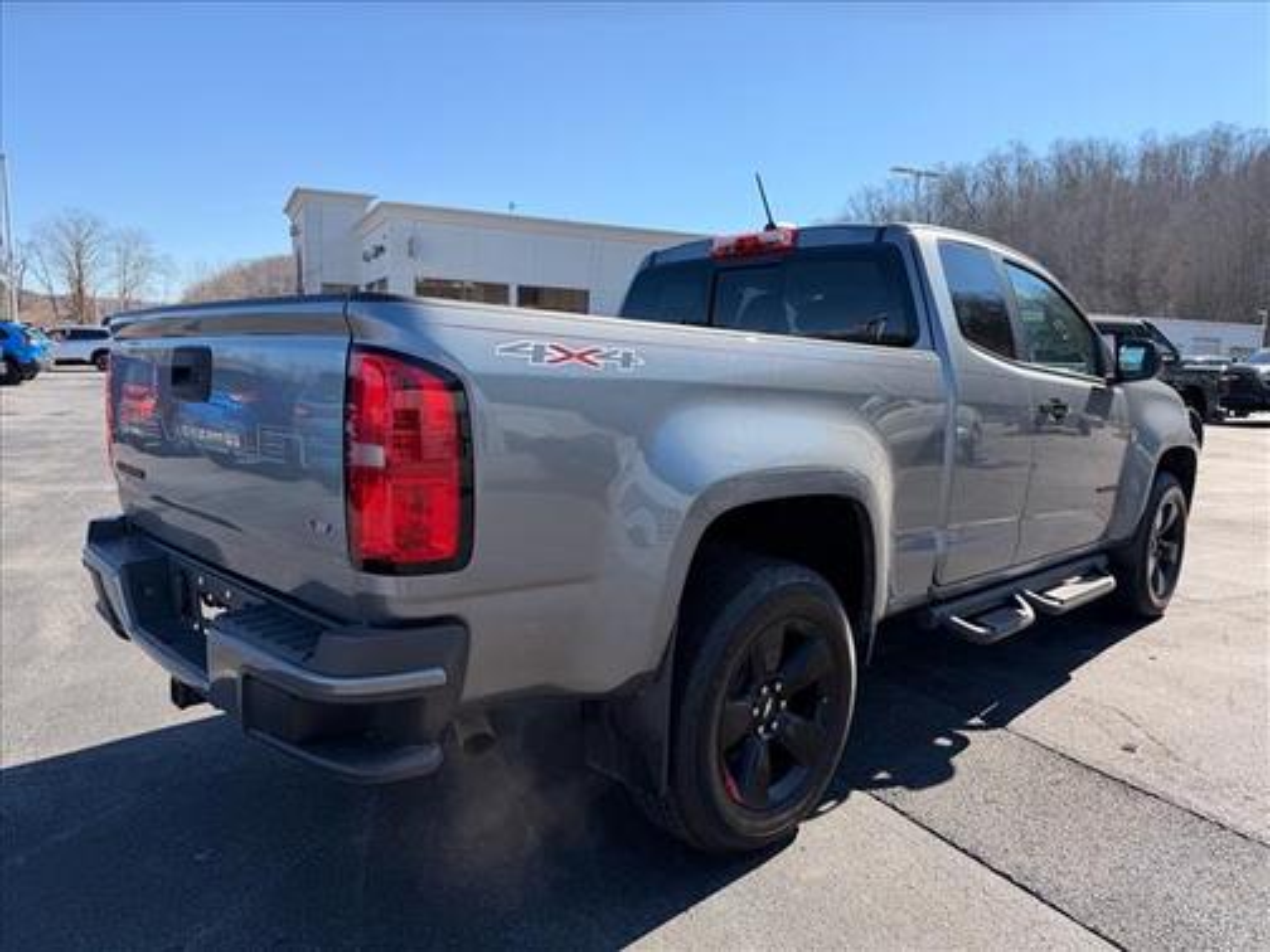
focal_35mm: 24
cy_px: 476
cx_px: 635
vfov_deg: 56.8
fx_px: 881
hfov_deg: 71.6
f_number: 1.78
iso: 80
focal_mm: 6.76
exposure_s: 1/2445
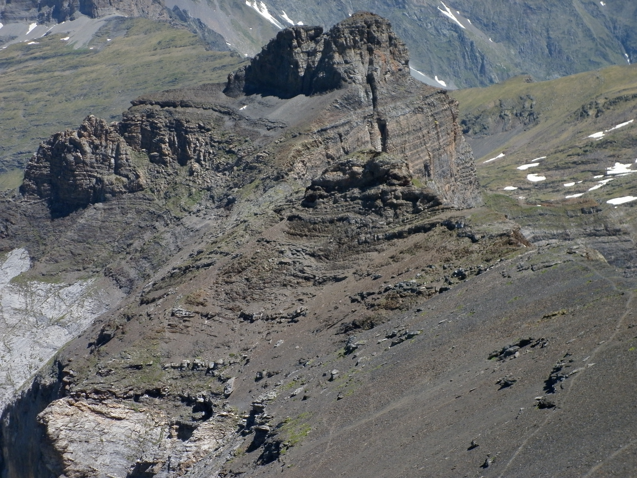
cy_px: 239
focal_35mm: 81
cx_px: 318
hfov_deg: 24.1
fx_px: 1491
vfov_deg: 18.2
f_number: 5.3
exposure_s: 1/500
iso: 80
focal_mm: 14.6
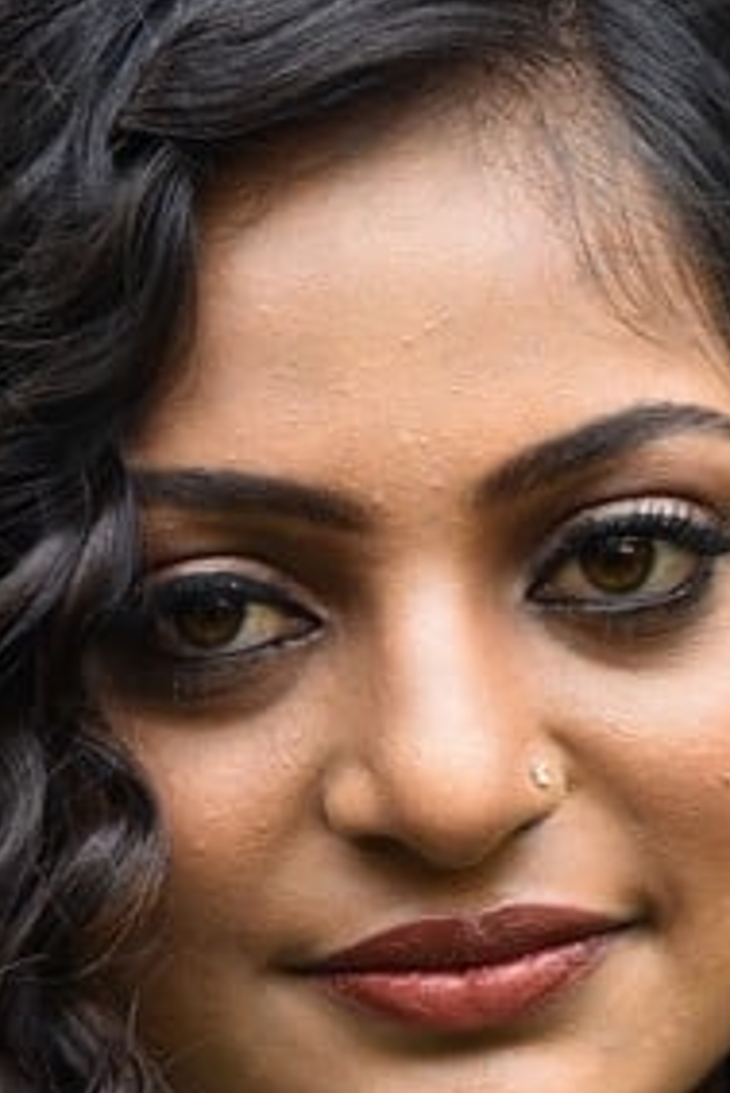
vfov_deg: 5.4
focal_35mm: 380
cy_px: 1387
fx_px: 11543
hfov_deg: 3.6
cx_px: 483
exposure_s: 1/125
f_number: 6.3
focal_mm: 112
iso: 400
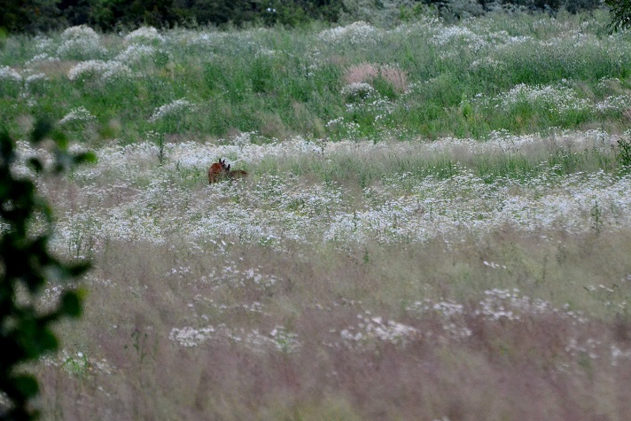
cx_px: 388
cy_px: 141
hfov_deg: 3.3
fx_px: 11044
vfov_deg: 2.2
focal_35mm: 630
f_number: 5.6
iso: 3200
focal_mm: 300
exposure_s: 1/1600
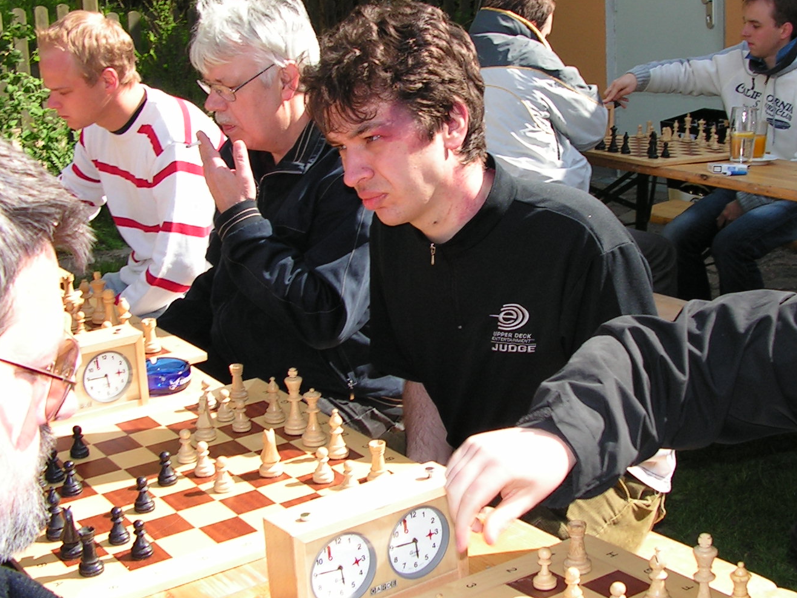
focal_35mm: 56
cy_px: 250
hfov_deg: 34.3
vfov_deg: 26.1
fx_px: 1289
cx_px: 472
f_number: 3.2
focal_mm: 6
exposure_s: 1/320
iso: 64
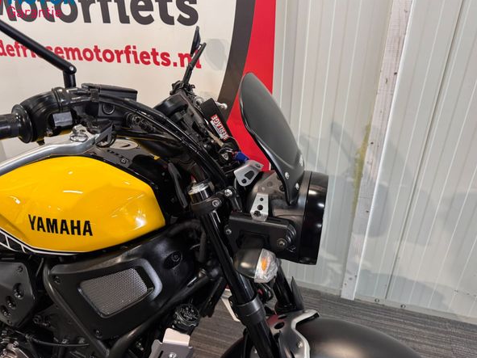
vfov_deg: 53.0
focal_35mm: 26
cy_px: 179
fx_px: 358
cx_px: 232
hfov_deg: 67.3
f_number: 1.78
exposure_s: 1/50
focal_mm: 6.76
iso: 250
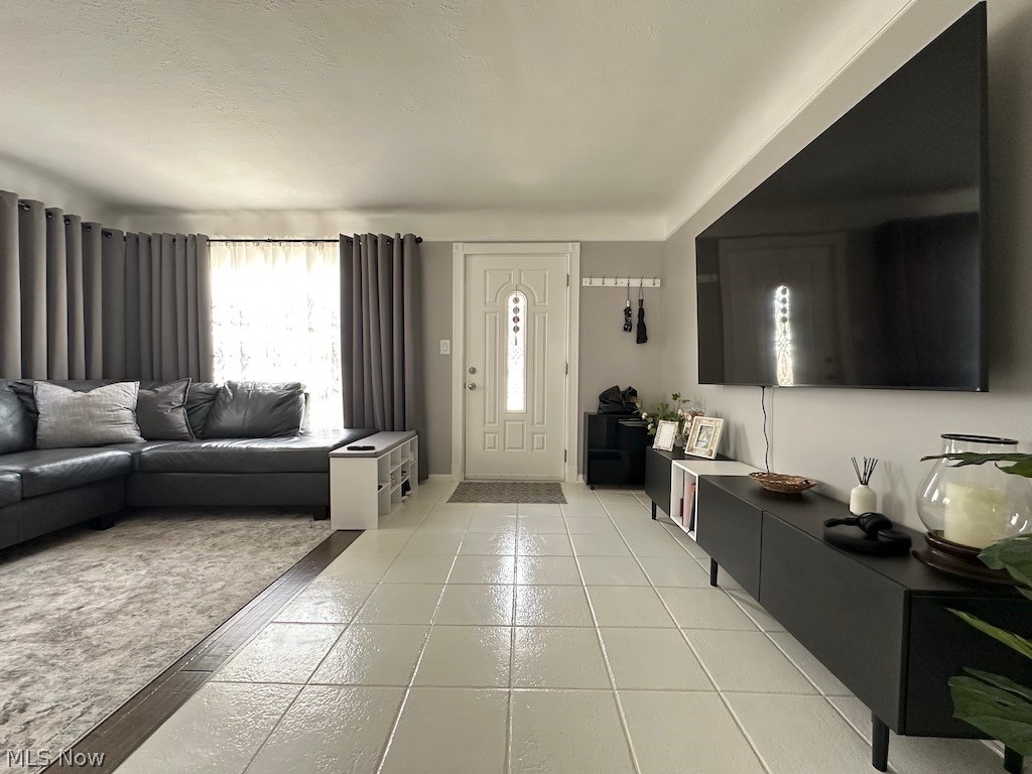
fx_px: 417
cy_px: 387
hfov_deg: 102.1
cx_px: 516
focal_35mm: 14
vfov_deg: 85.7
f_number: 2.2
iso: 320
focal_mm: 2.22
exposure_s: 1/86
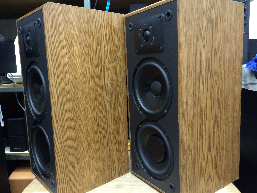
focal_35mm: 29
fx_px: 215
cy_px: 96
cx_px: 128
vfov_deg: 48.2
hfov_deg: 61.7
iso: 250
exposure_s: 1/25
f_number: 2.2
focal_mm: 4.15
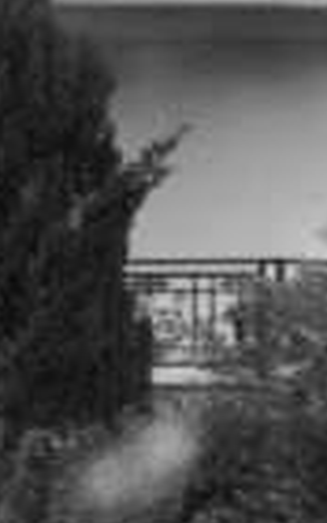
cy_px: 423
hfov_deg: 4.9
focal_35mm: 268
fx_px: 3820
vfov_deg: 7.8
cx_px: 511
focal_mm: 55
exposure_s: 1/80
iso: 6400
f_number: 5.6
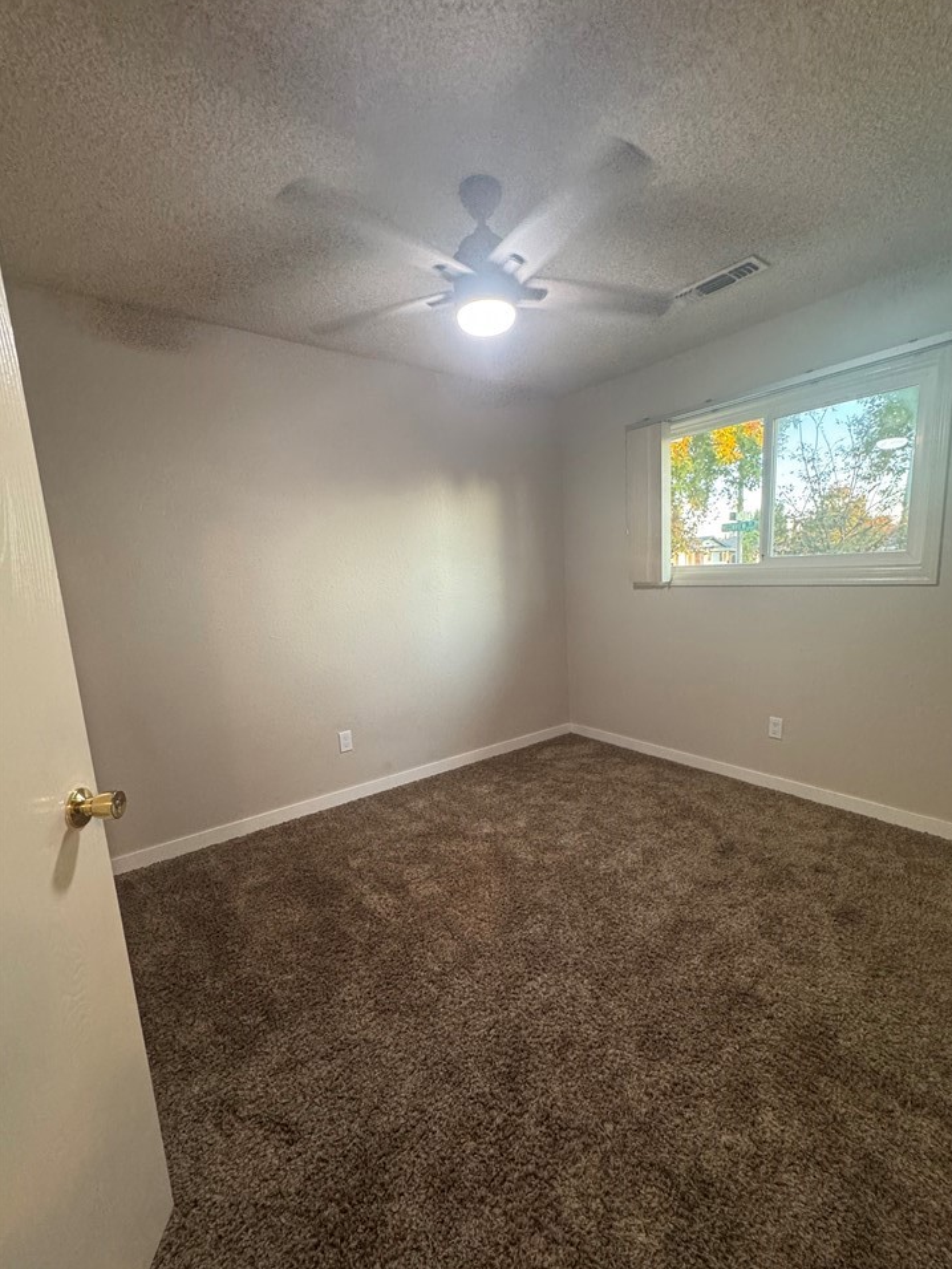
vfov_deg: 98.1
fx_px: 550
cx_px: 505
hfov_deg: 81.7
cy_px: 664
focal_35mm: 15
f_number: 2.2
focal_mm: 2.22
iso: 400
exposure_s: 1/60
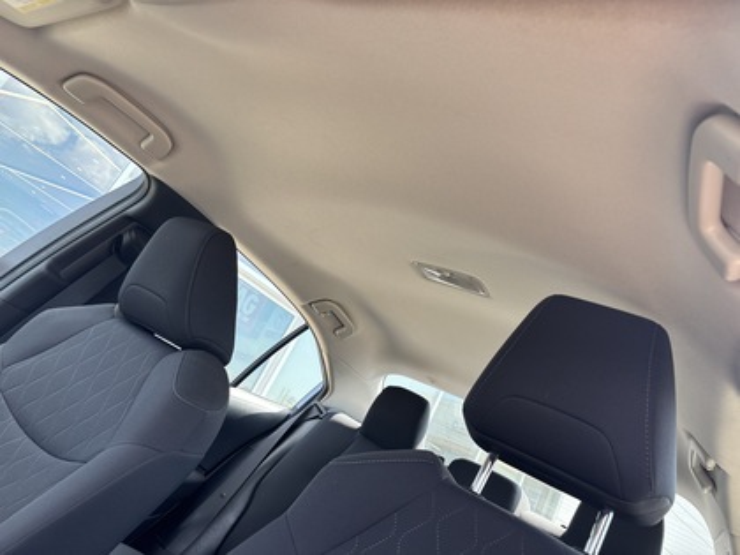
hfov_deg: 67.3
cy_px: 278
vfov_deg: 53.1
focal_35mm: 26
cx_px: 370
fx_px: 556
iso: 50
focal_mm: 5.96
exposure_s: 1/268
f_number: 1.6
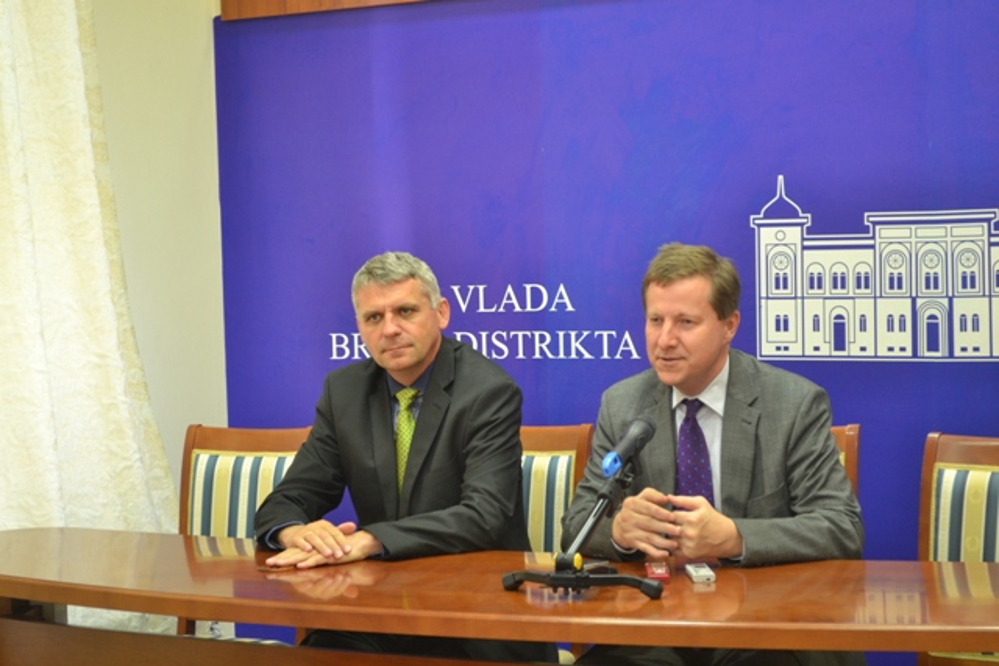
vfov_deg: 18.9
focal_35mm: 72
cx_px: 500
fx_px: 1998
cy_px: 333
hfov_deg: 28.1
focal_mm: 48
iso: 800
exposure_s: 1/20
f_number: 5.3
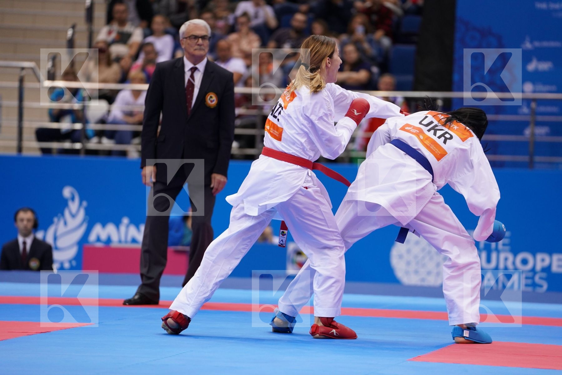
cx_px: 281
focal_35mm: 184
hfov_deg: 11.2
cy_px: 188
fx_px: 2872
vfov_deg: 7.5
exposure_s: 1/1000
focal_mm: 184
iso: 1250
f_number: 2.8
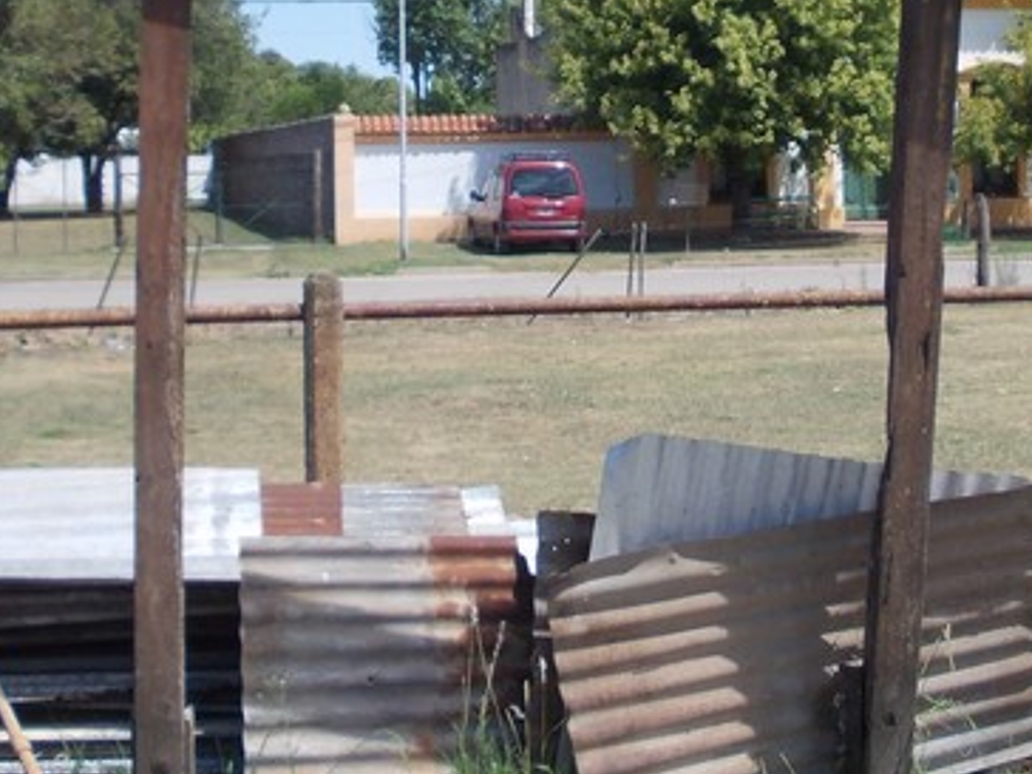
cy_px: 187
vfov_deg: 18.3
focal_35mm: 80
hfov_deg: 24.4
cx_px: 522
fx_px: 2385
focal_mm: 5.3
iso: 80
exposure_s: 1/200
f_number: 6.2
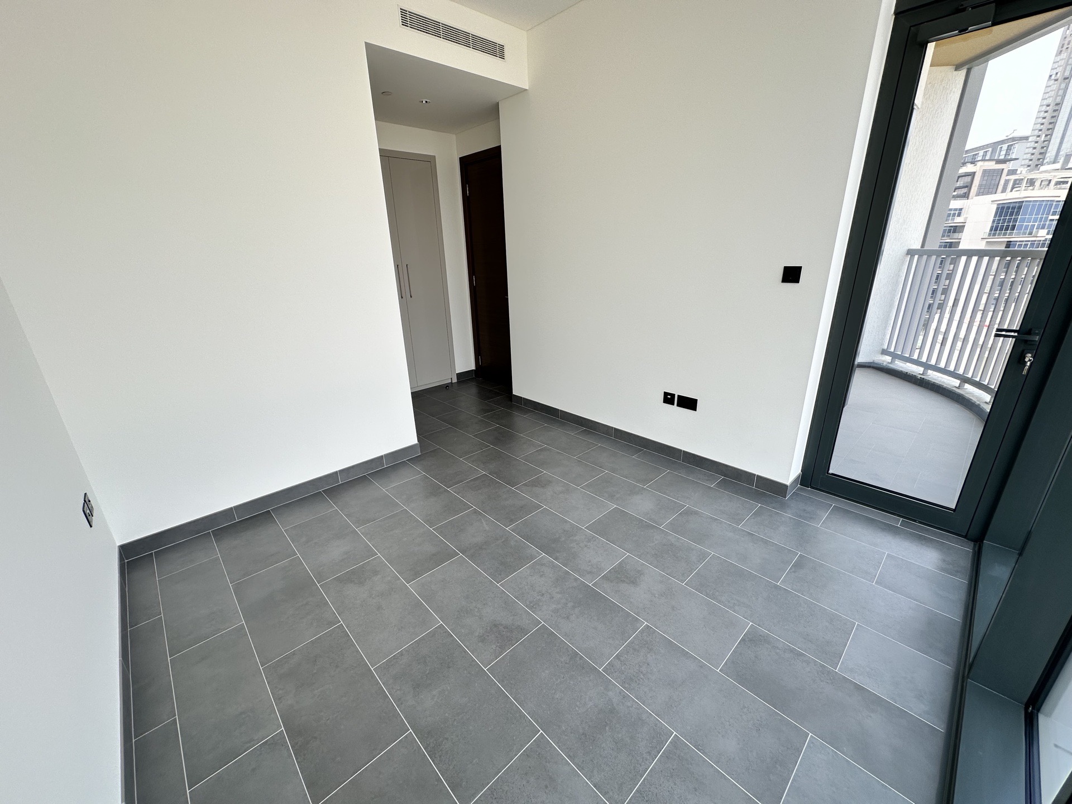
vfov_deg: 85.7
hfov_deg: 102.1
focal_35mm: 14
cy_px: 402
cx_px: 536
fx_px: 434
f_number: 2.2
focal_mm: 2.22
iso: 40
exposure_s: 1/215
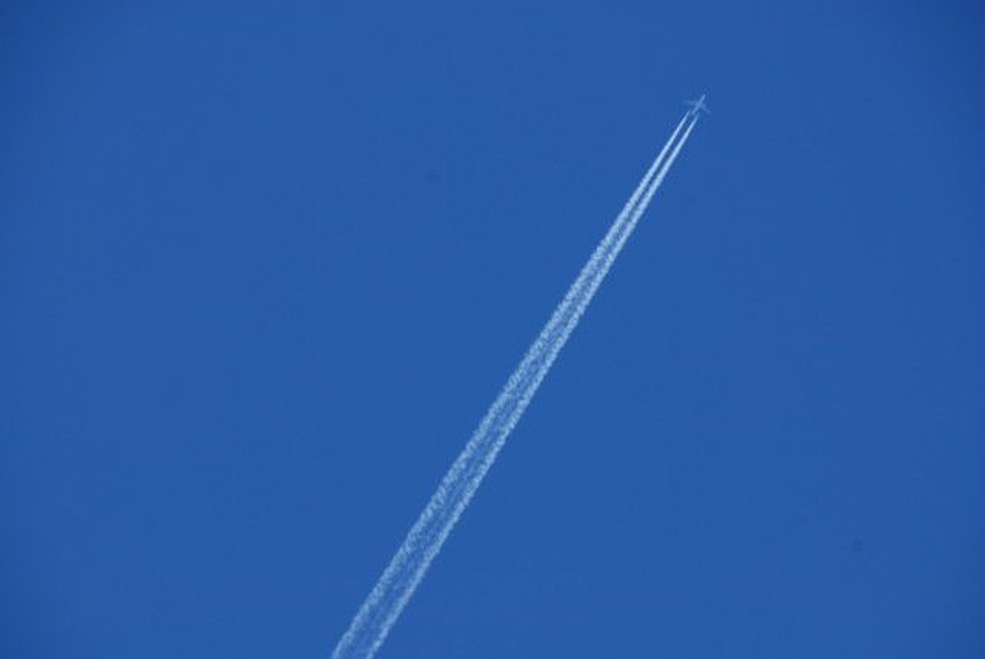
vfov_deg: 4.6
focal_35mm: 300
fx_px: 8216
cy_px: 330
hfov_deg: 6.9
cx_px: 492
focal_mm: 200
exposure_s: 1/250
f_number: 10
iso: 100
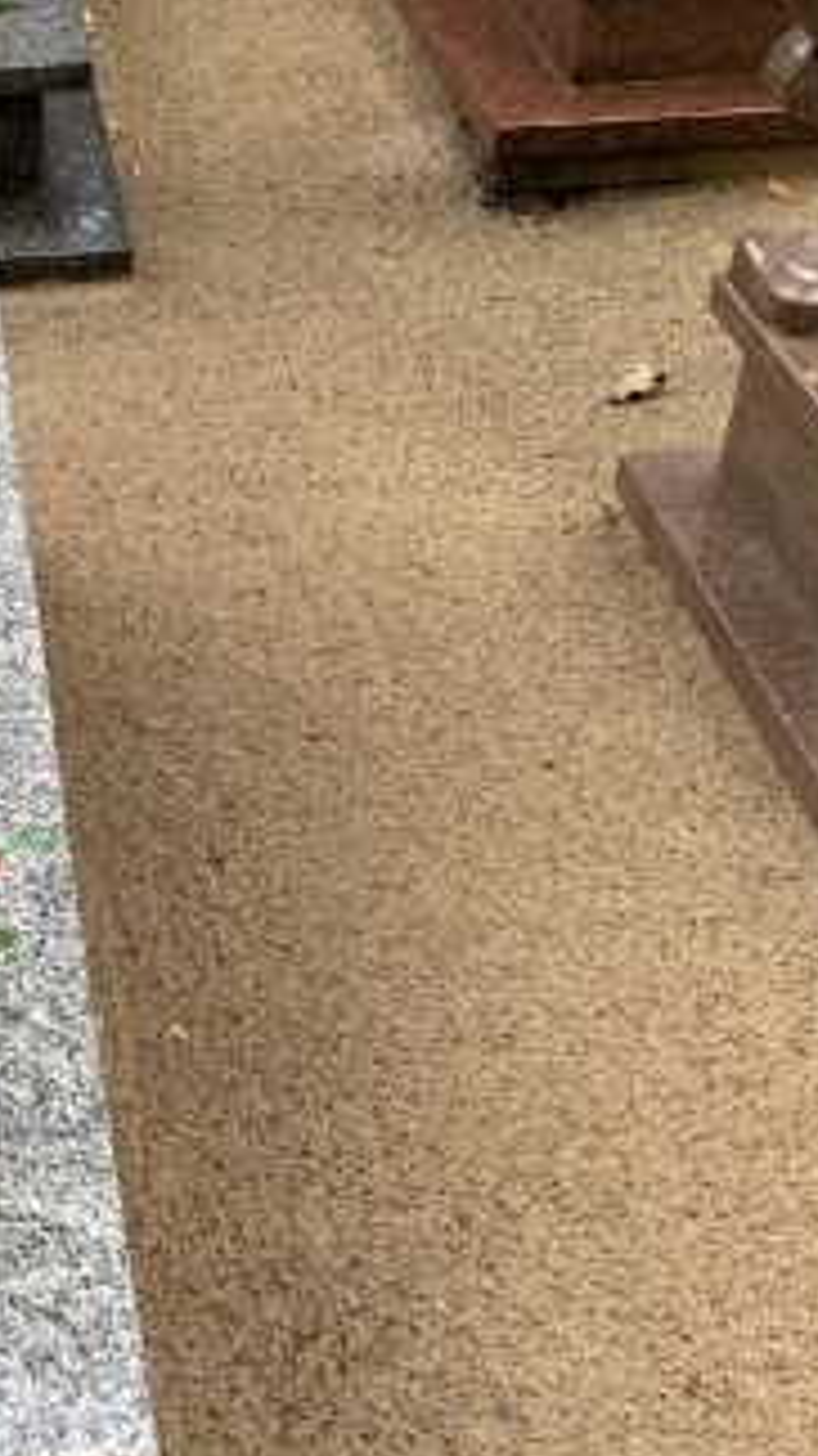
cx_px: -346
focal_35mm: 56
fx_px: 2162
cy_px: 894
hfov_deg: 19.2
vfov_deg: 37.0
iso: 25
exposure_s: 1/152
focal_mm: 4.25
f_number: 1.8
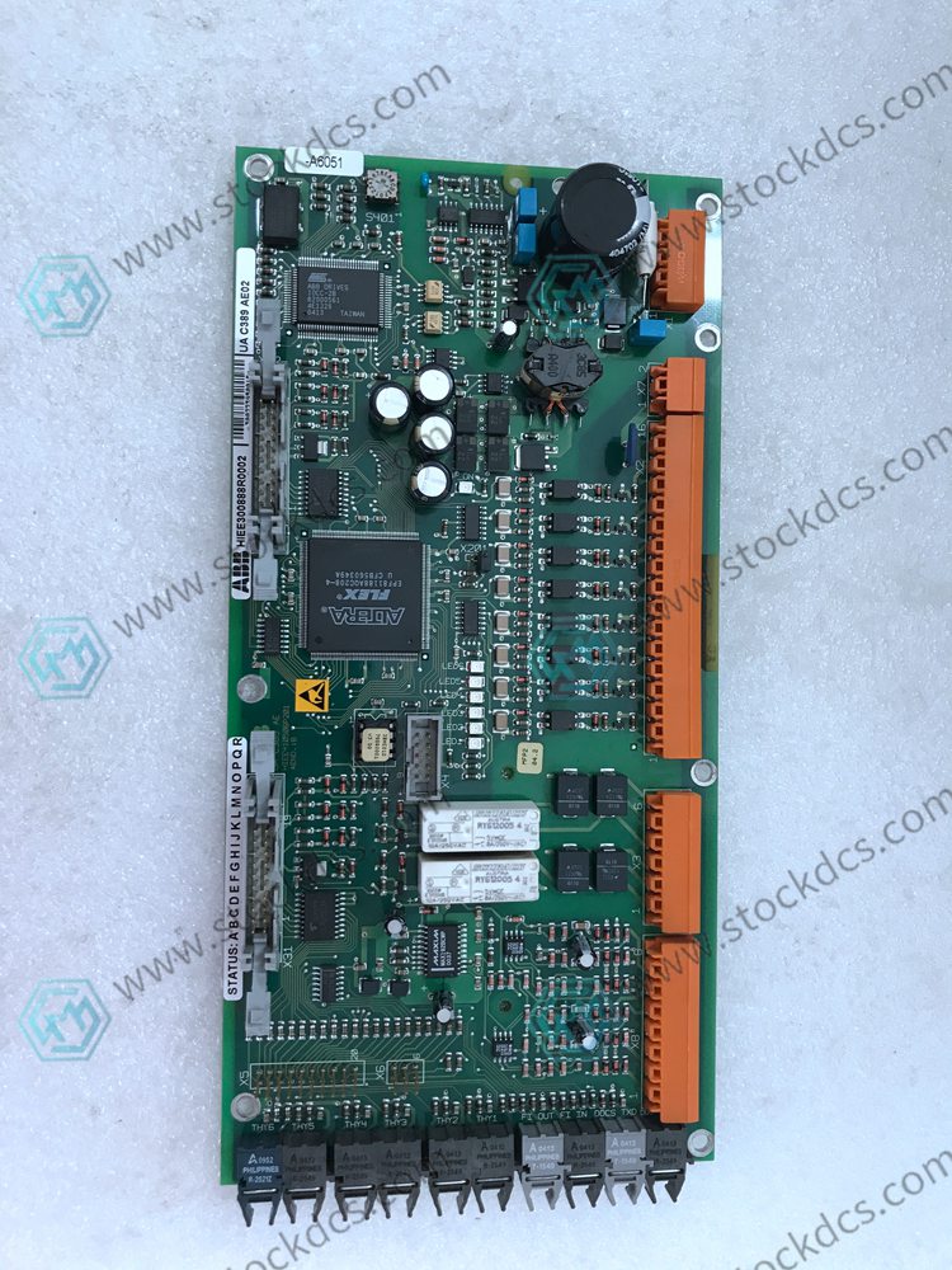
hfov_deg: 49.7
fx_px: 1027
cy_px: 635
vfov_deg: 63.4
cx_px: 476
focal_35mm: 28
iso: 32
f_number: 1.8
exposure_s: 1/33
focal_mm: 3.99
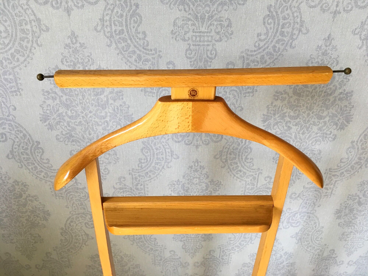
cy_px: 138
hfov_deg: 61.7
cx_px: 184
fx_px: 308
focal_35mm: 29
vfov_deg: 48.2
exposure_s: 1/33
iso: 40
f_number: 2.2
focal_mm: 4.15
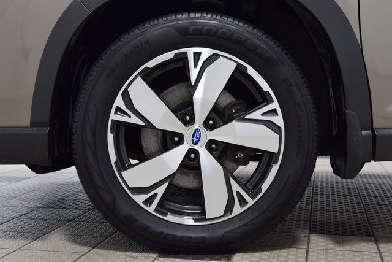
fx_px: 653
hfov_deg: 33.4
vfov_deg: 22.6
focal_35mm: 60
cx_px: 196
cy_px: 131
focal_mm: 40
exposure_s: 1/15
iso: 720
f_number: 6.3
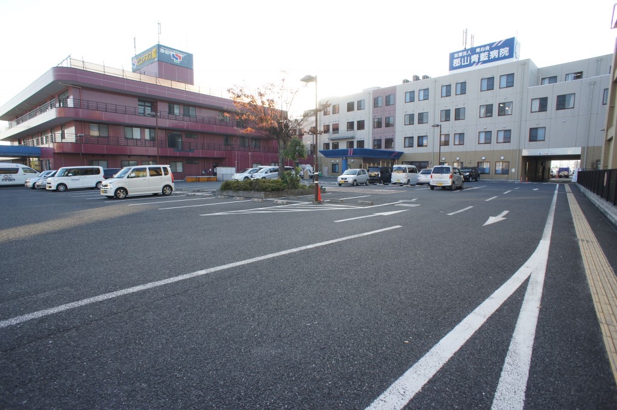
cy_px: 205
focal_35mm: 24
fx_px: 411
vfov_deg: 53.0
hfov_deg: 73.8
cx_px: 308
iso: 200
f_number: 5.6
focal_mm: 16
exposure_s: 1/125
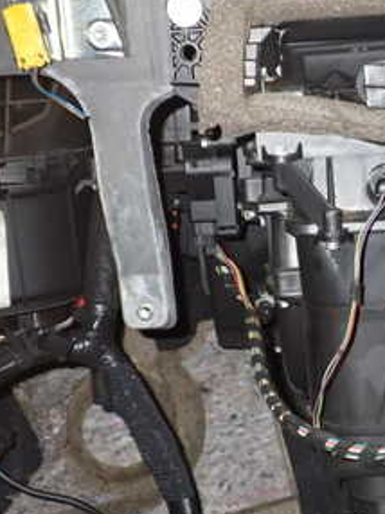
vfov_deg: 30.6
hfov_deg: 22.9
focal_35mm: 63
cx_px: 318
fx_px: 936
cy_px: 325
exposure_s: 1/30
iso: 200
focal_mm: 5.4
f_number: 2.3
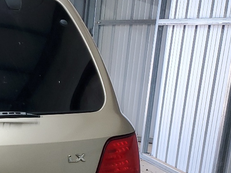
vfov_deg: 18.1
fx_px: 527
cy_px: 180
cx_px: -110
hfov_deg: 21.1
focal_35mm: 79
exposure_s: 1/120
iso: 67
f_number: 1.5
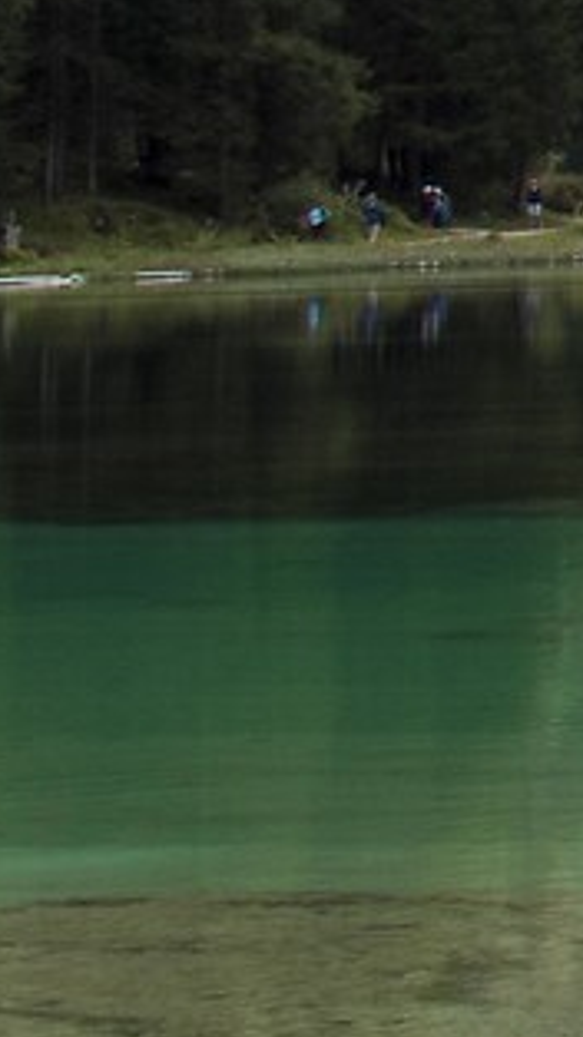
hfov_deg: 4.6
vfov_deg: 9.3
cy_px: -499
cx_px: 2895
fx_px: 6185
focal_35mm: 225
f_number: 9
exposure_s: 1/200
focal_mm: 28
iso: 100
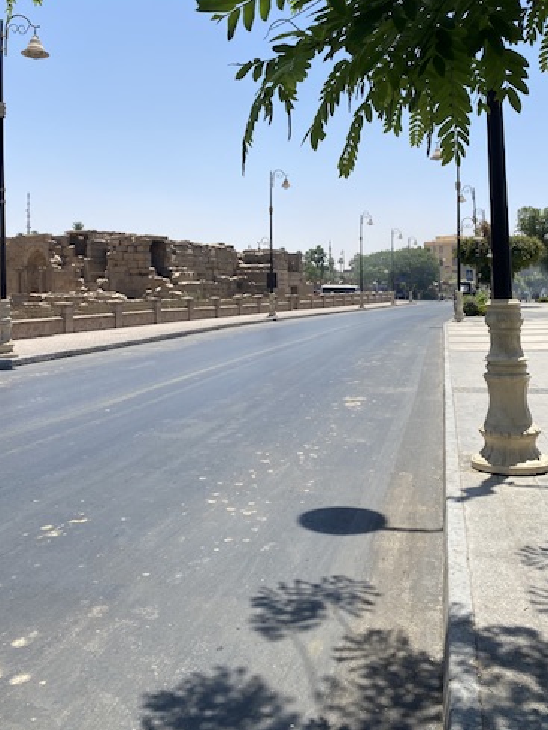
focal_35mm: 34
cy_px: 273
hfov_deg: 41.8
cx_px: 275
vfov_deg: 53.3
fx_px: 717
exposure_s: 1/3125
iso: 32
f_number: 1.8
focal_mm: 4.25
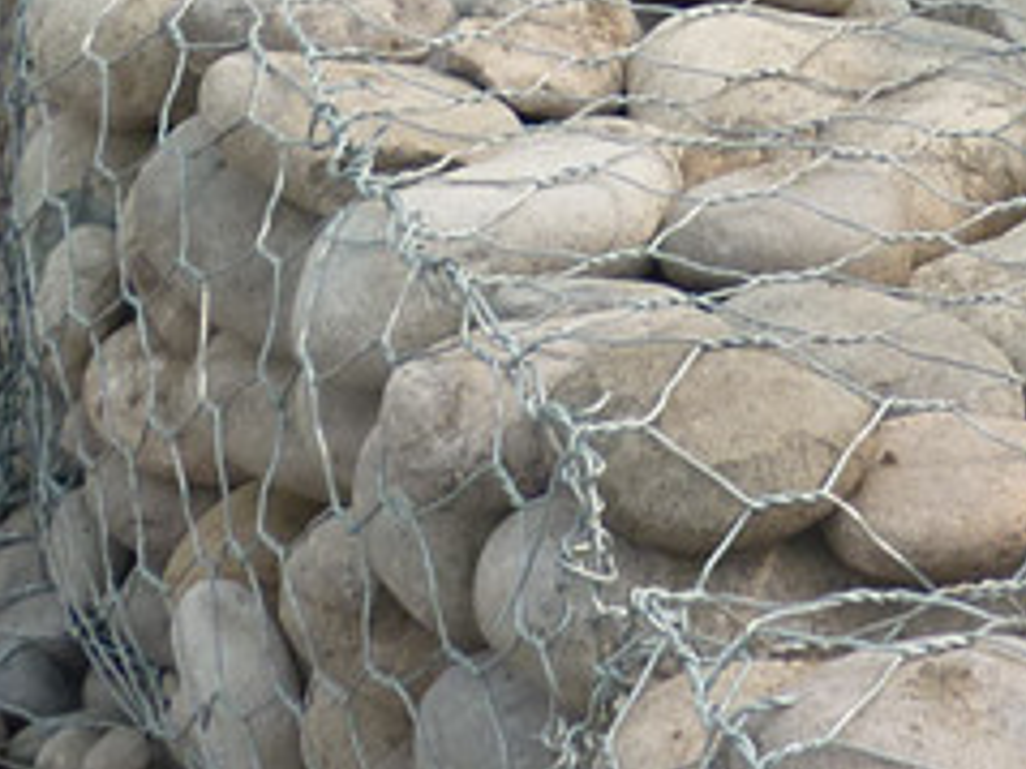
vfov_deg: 8.4
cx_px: 1090
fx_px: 4918
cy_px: -868
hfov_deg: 11.8
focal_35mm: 166
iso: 80
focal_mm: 5.5
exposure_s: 1/800
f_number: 2.8
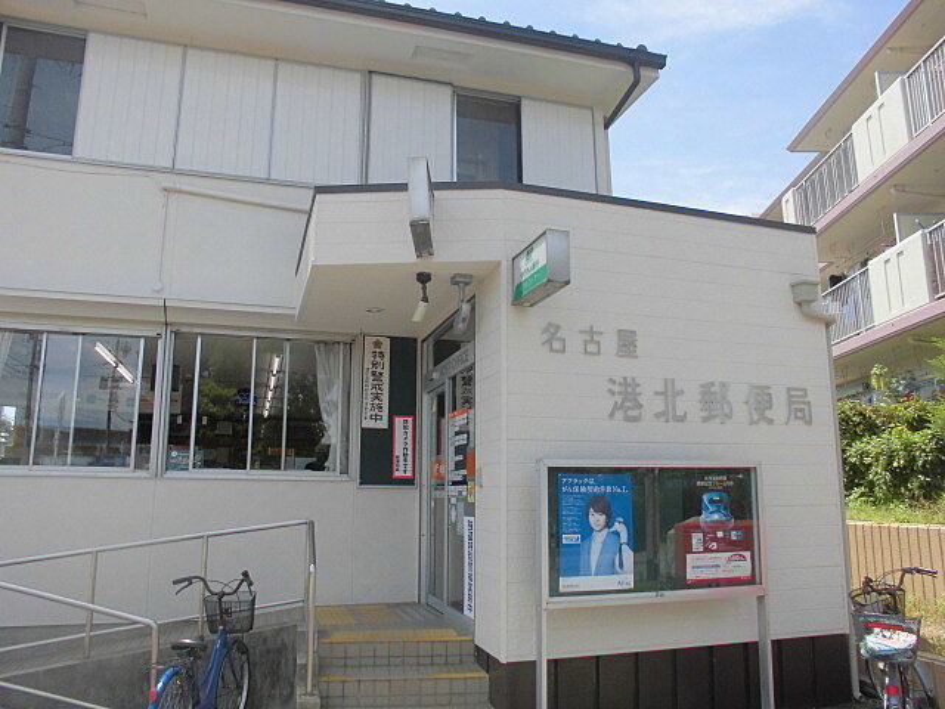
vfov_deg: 53.1
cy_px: 354
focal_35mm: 26
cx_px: 472
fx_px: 710
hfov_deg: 67.3
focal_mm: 4.6
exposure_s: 1/500
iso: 100
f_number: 3.5
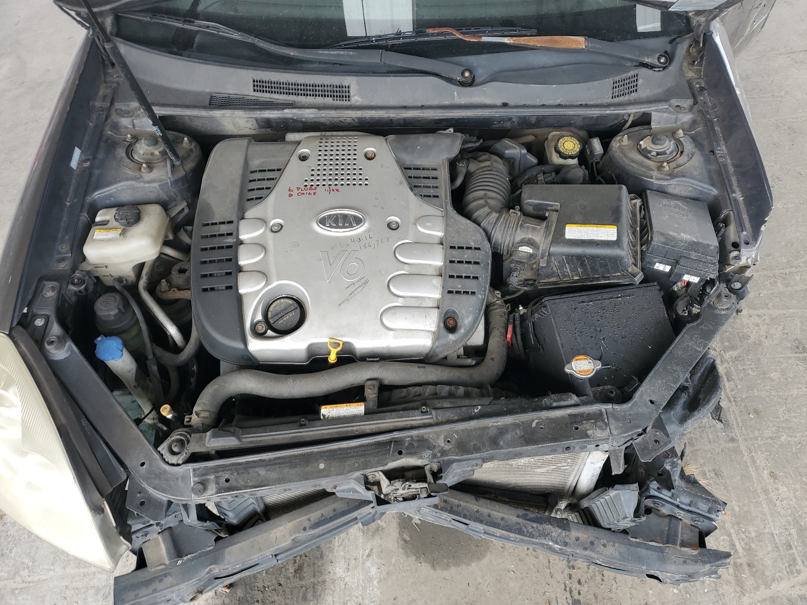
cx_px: 404
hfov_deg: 67.3
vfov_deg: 53.1
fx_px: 606
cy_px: 302
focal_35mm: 26
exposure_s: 1/152
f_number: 1.5
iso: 50
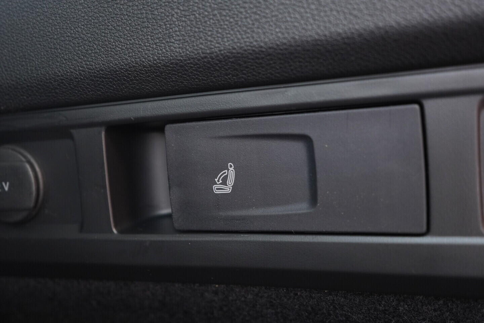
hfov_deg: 53.1
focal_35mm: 36
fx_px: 484
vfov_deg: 36.9
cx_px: 242
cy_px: 162
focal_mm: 24
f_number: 2.8
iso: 1250
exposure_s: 1/40
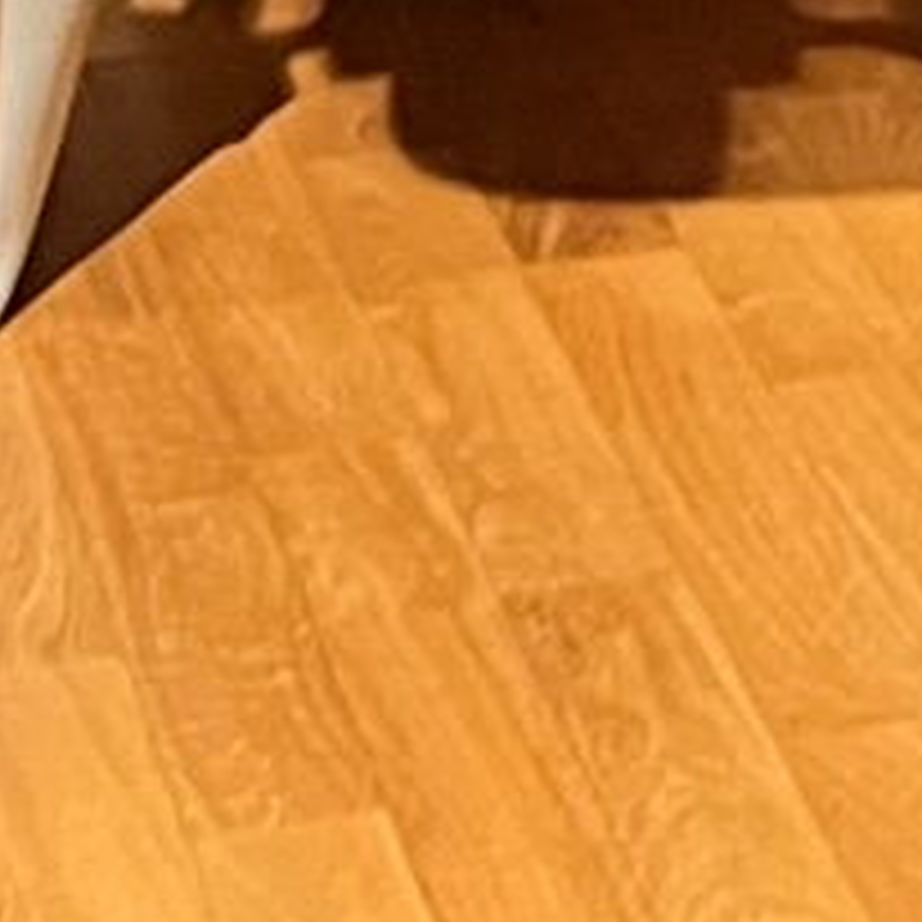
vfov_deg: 6.8
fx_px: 6810
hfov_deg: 6.4
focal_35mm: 226
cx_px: 3580
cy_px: -2141
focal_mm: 5.1
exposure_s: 1/50
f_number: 1.6
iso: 500
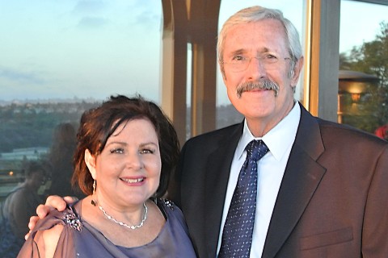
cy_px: 129
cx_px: 194
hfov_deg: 36.9
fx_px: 582
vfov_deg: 25.1
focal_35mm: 54
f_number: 5
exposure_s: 1/60
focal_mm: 20.3
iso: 800
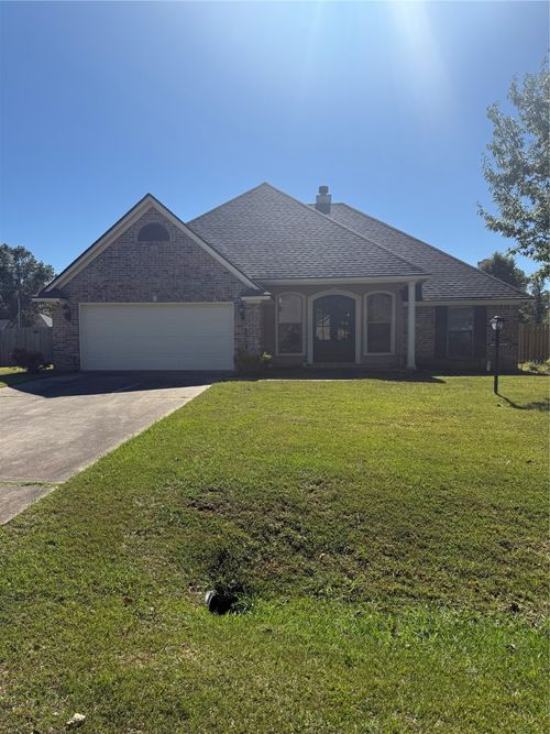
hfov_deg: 56.8
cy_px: 367
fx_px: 509
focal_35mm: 24
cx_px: 275
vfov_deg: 71.6
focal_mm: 6.76
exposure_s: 1/6173
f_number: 1.78
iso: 80
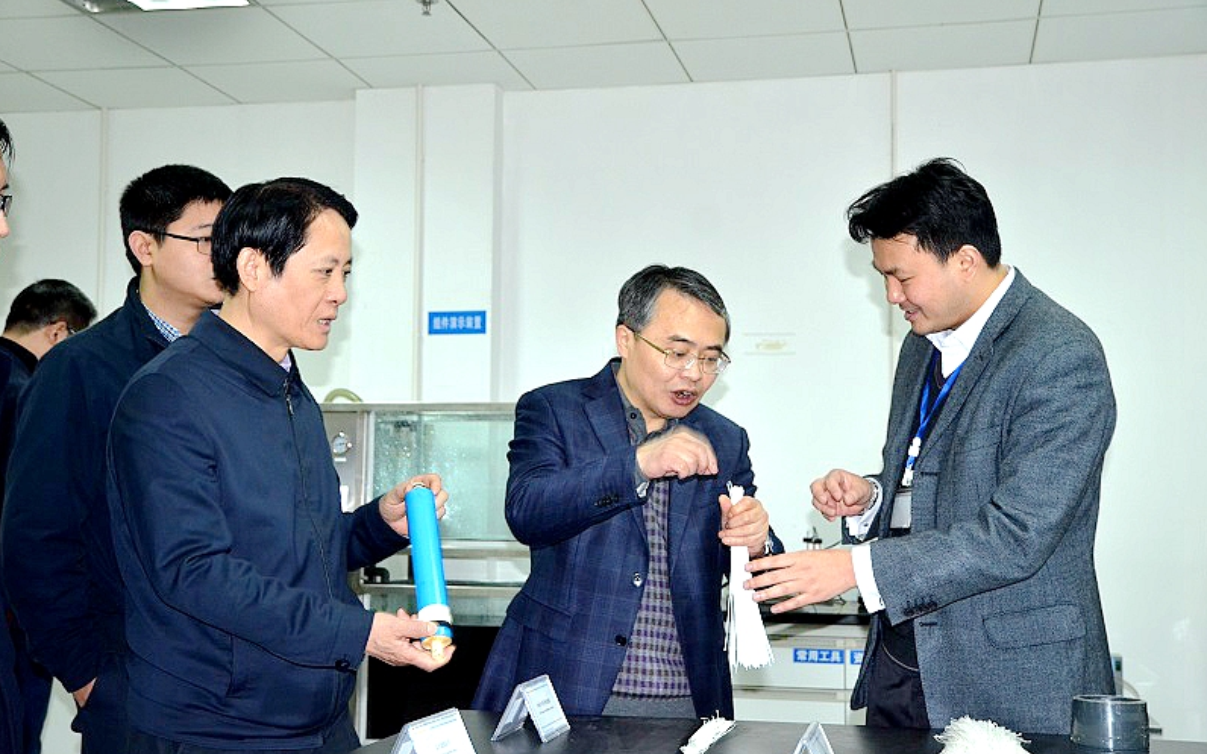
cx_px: 602
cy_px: 374
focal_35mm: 48
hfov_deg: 42.2
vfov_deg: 27.1
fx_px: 1562
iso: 800
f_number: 5
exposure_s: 1/60
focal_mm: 31
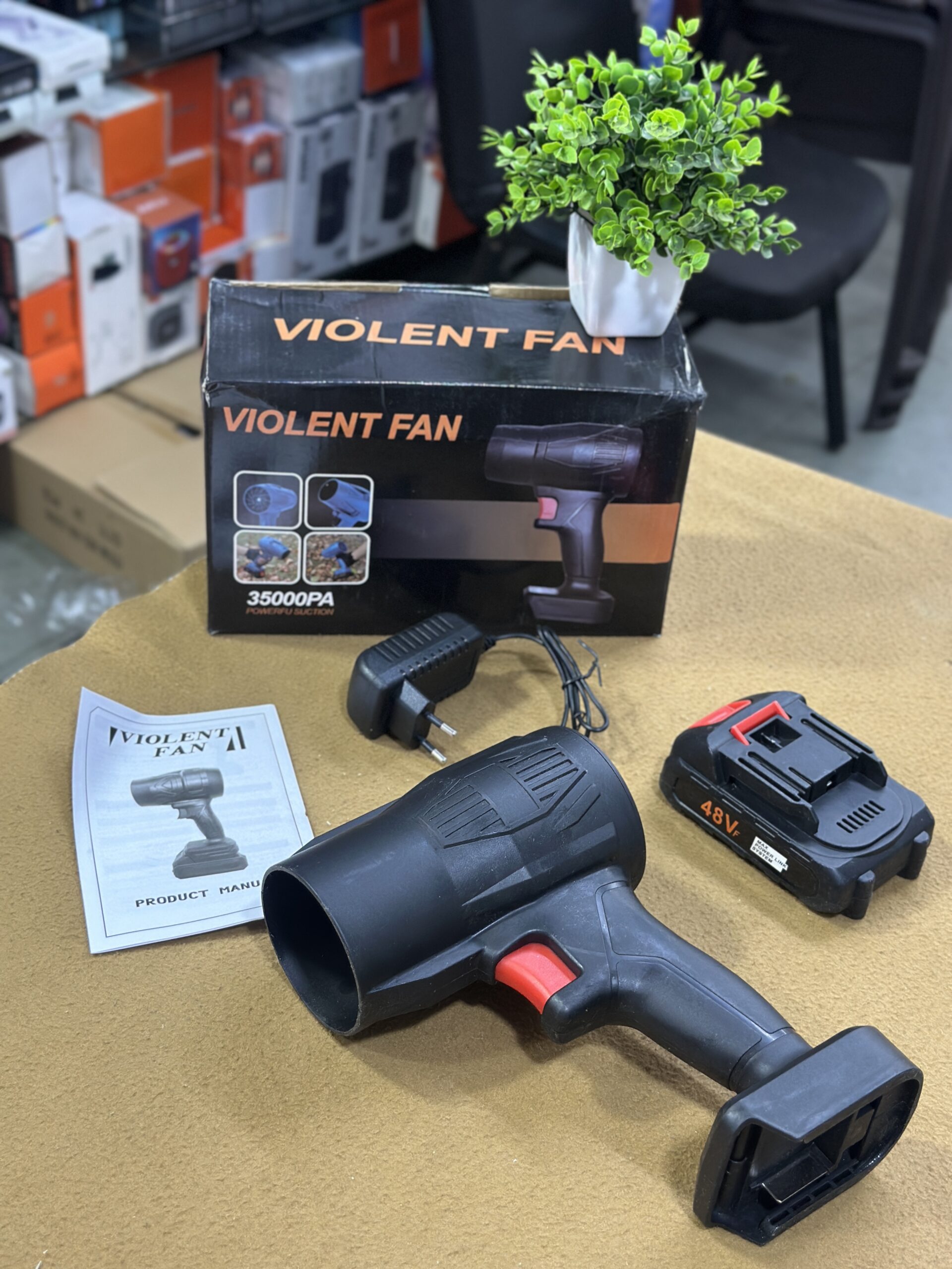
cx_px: 476
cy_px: 634
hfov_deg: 30.3
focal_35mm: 48
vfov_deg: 39.7
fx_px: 1760
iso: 250
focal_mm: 6.86
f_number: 1.78
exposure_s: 1/50
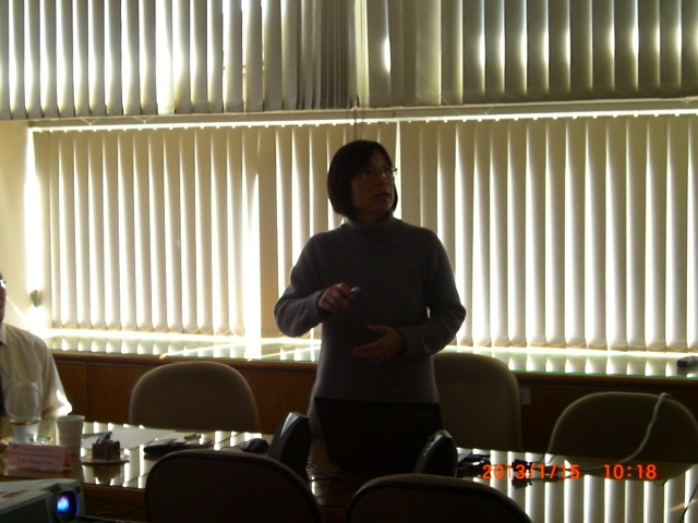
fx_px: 1331
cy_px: 262
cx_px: 349
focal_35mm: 66
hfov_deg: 29.4
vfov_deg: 22.3
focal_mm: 13.7
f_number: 3.8
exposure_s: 1/100
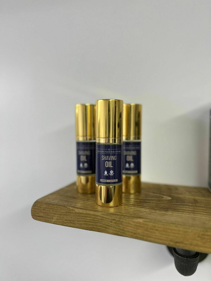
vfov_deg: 67.3
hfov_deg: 53.1
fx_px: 211
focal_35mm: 26
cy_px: 140
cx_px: 106
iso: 80
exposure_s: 1/121
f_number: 1.5
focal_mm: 5.7
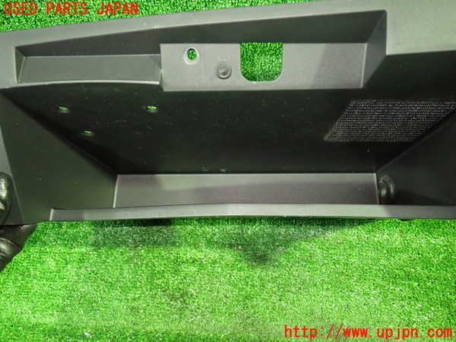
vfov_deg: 46.8
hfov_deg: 60.0
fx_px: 395
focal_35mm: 30
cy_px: 171
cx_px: 228
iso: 800
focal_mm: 5.4
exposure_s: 1/20
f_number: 2.3
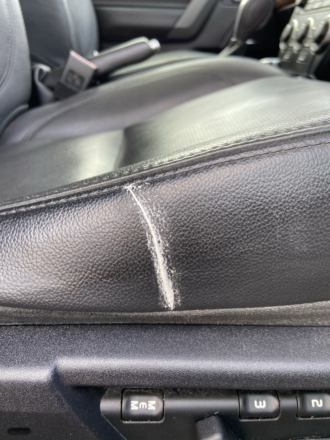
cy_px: 220
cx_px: 165
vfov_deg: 67.3
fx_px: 330
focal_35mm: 26
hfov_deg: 53.1
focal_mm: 4.25
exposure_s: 1/121
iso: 80
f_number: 1.8
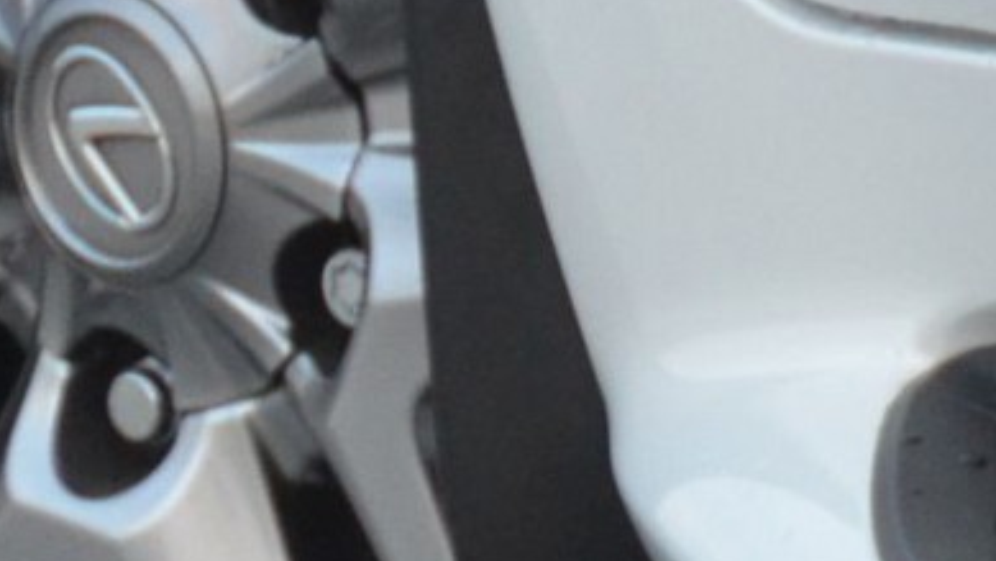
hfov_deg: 1.9
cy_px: 546
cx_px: 2735
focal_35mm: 1129
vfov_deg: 1.1
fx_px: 29823
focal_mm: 112
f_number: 5.3
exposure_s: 1/320
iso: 1600
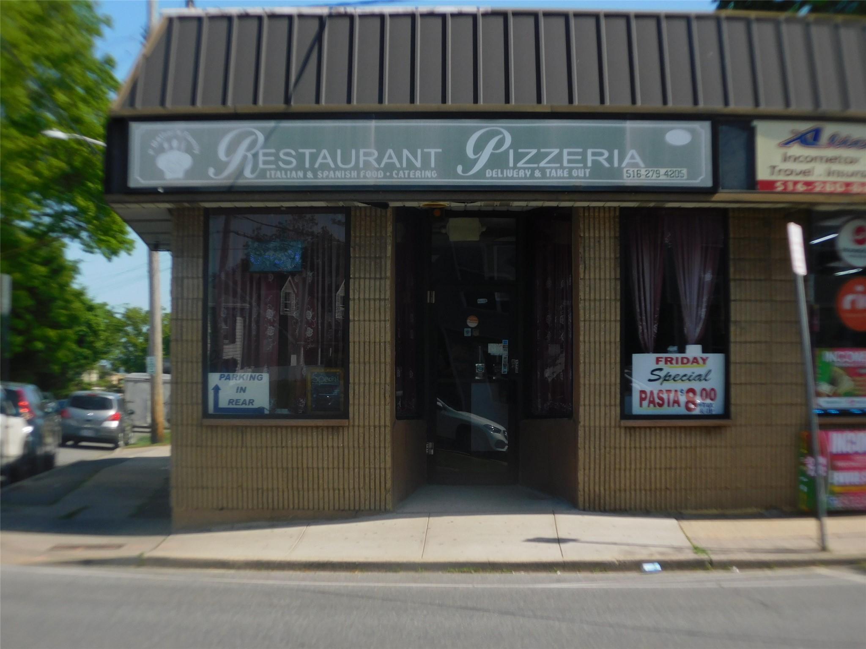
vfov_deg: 14.9
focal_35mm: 99
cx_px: 433
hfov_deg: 19.8
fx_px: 2477
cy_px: 324
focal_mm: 17.6
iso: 125
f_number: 4.6
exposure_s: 1/800
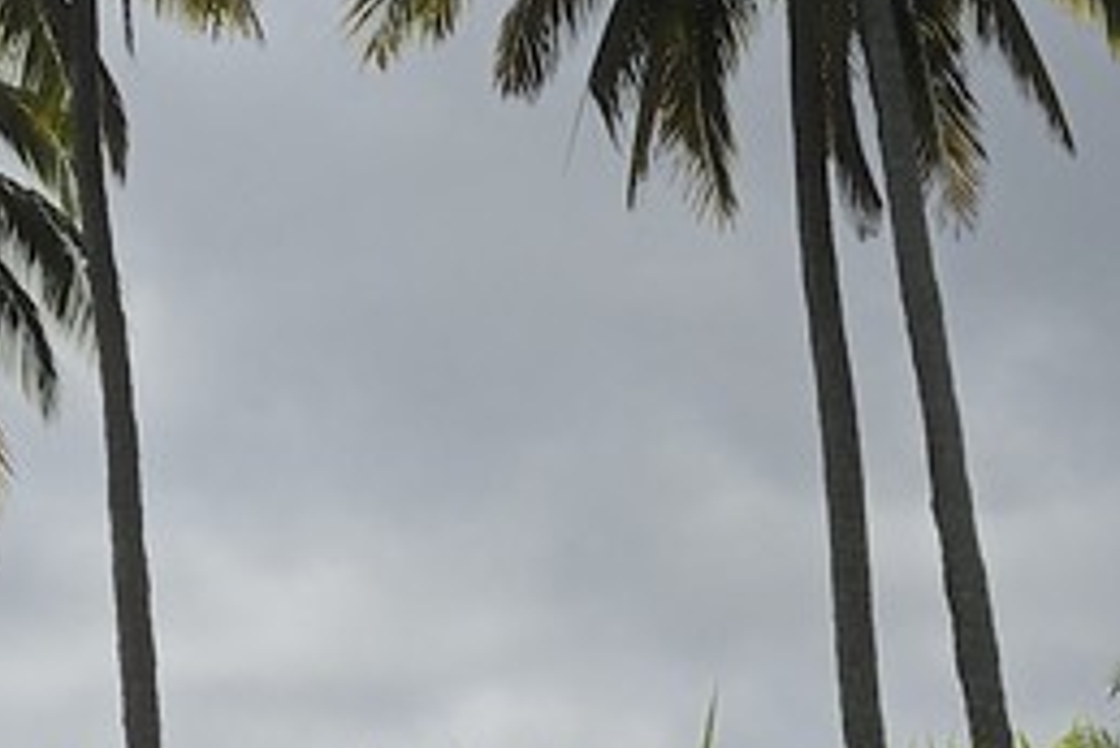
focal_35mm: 222
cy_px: 199
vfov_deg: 6.2
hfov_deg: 8.2
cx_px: -1972
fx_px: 6910
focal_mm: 36
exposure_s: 1/250
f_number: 14
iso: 200
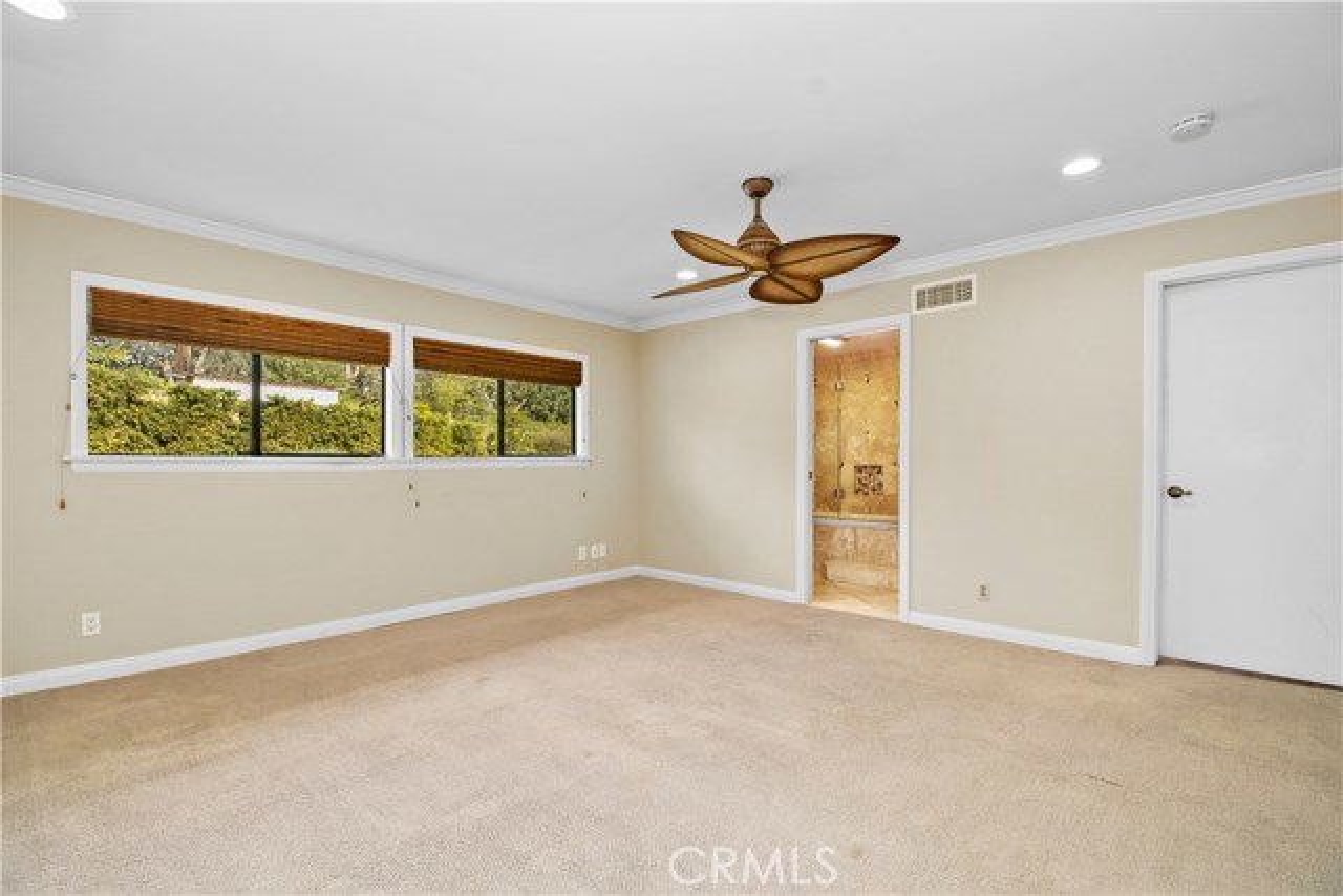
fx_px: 560
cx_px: 672
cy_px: 448
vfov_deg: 77.4
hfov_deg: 100.4
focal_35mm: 15
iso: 1000
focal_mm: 10
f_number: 8
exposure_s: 1/40
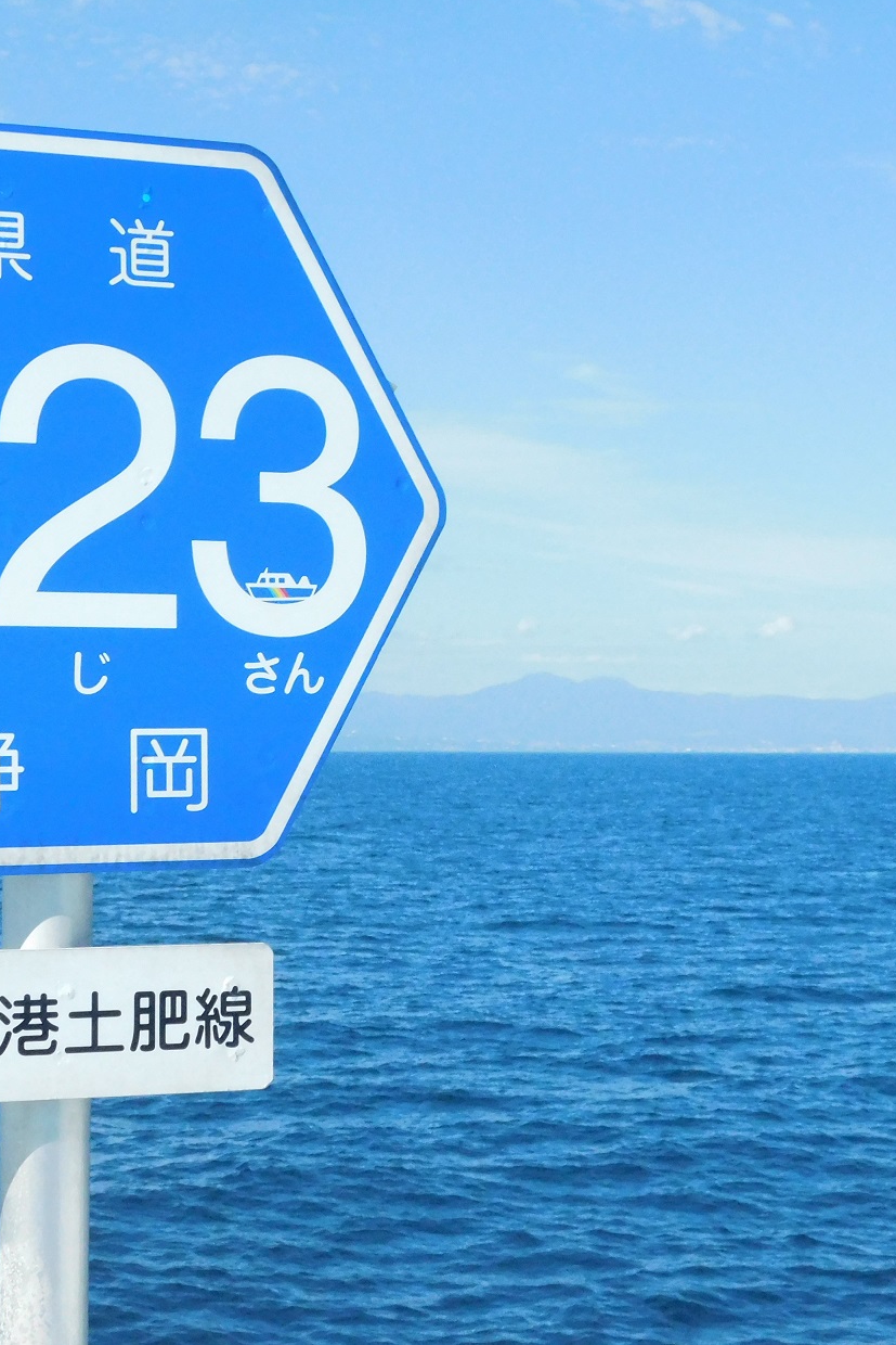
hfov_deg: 19.2
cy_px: 672
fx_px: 2650
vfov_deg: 28.5
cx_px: 440
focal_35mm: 71
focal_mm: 9
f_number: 7.6
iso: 800
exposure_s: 1/1500
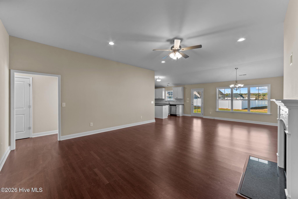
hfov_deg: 104.2
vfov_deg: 81.3
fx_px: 116
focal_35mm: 14
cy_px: 100
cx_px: 149
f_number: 9
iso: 100
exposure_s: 1/2
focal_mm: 14
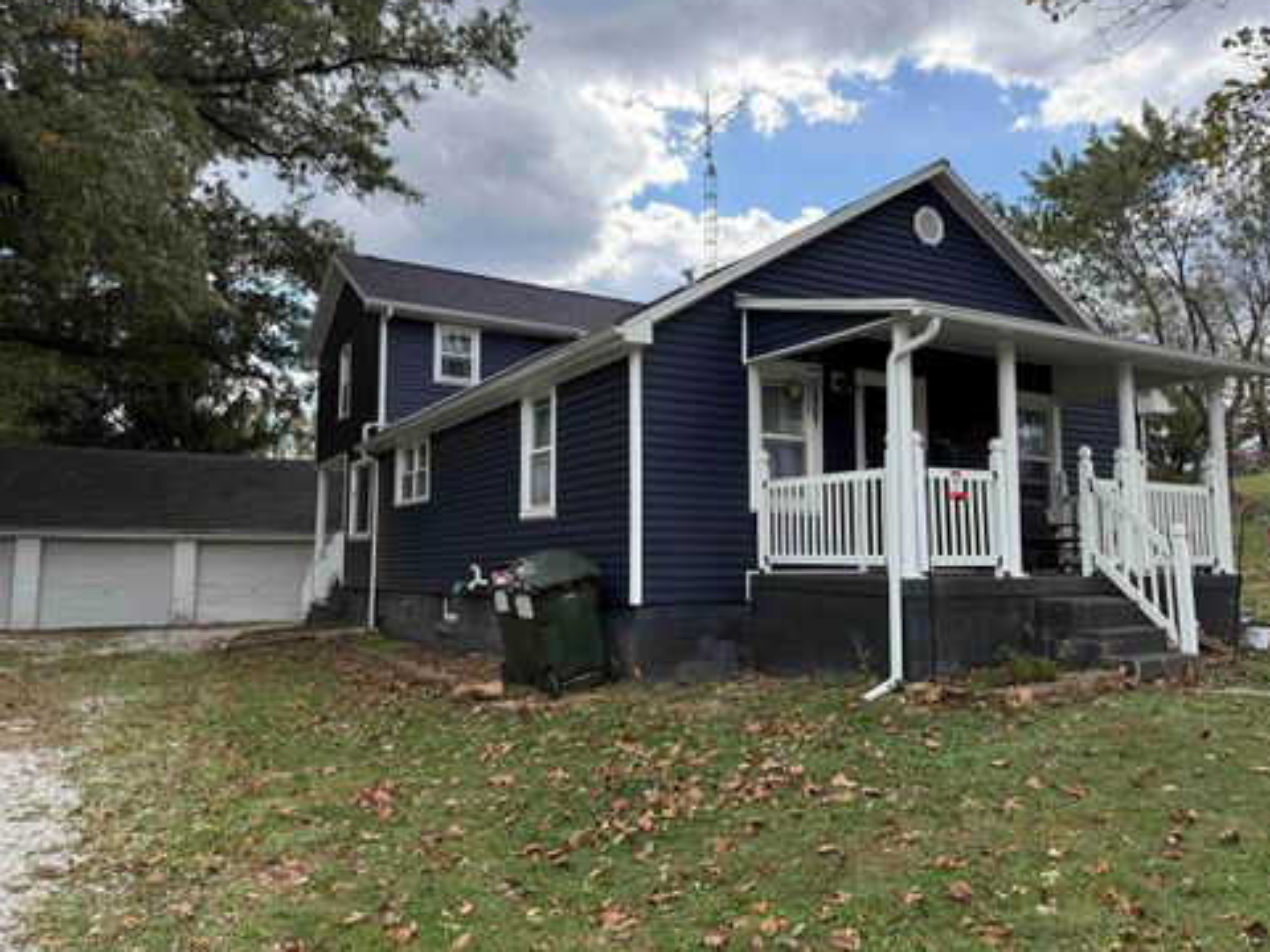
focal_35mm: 25
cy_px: 459
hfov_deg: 69.4
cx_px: 659
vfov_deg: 54.9
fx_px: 917
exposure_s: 1/2299
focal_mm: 6.76
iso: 100
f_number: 1.78
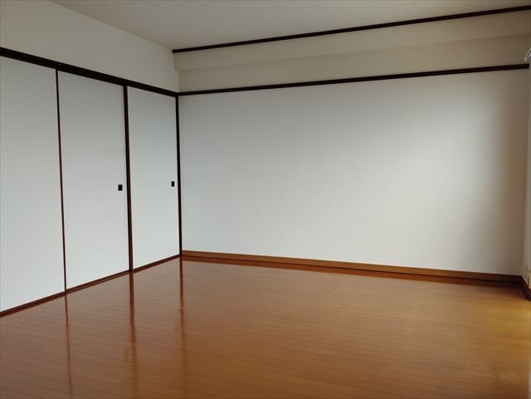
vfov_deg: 48.2
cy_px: 200
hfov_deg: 61.7
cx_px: 266
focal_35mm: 29
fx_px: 445
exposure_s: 1/134
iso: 50
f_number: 1.8
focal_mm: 4.25
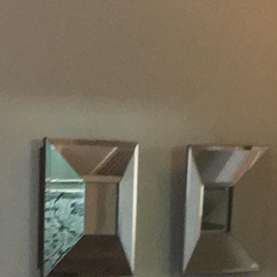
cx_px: -181
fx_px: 1784
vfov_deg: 8.5
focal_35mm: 197
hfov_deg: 8.6
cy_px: 543
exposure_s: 1/30
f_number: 2.2
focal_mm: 4.15
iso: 160
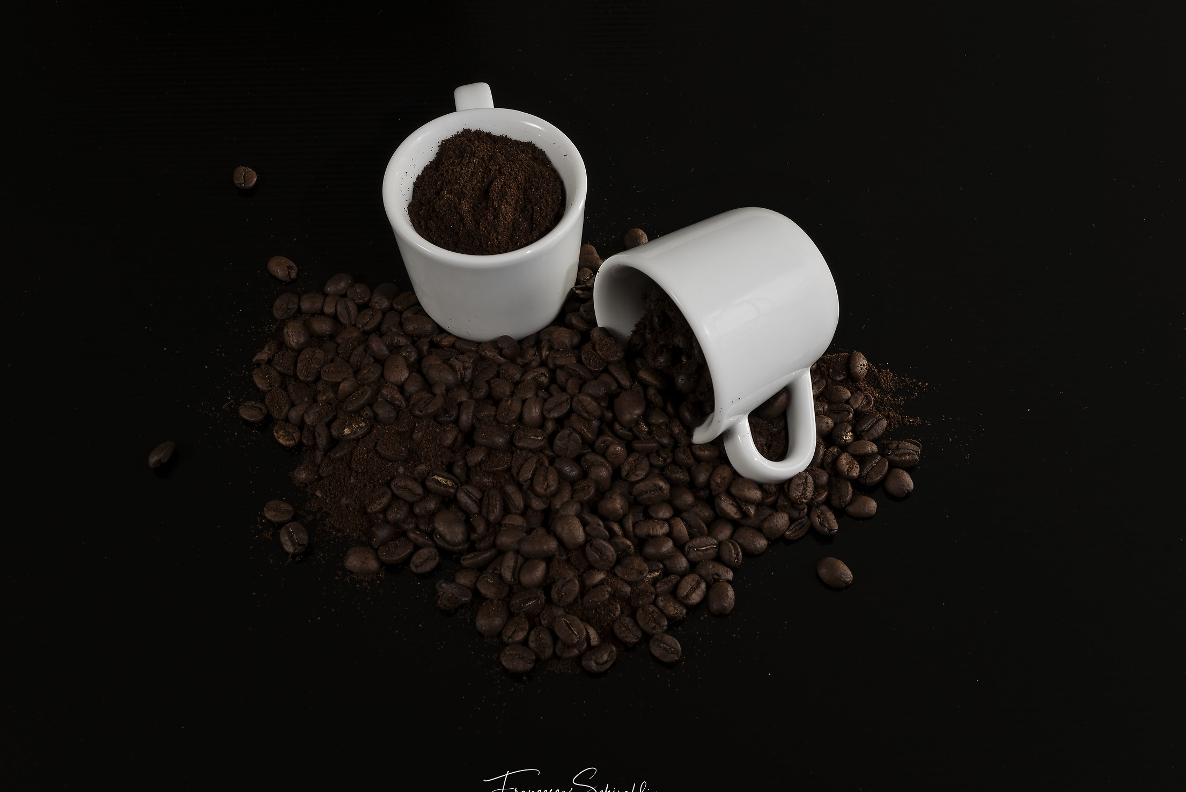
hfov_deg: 50.7
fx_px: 1252
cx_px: 570
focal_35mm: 38
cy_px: 390
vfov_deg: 35.1
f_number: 10
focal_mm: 35
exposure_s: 3
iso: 100
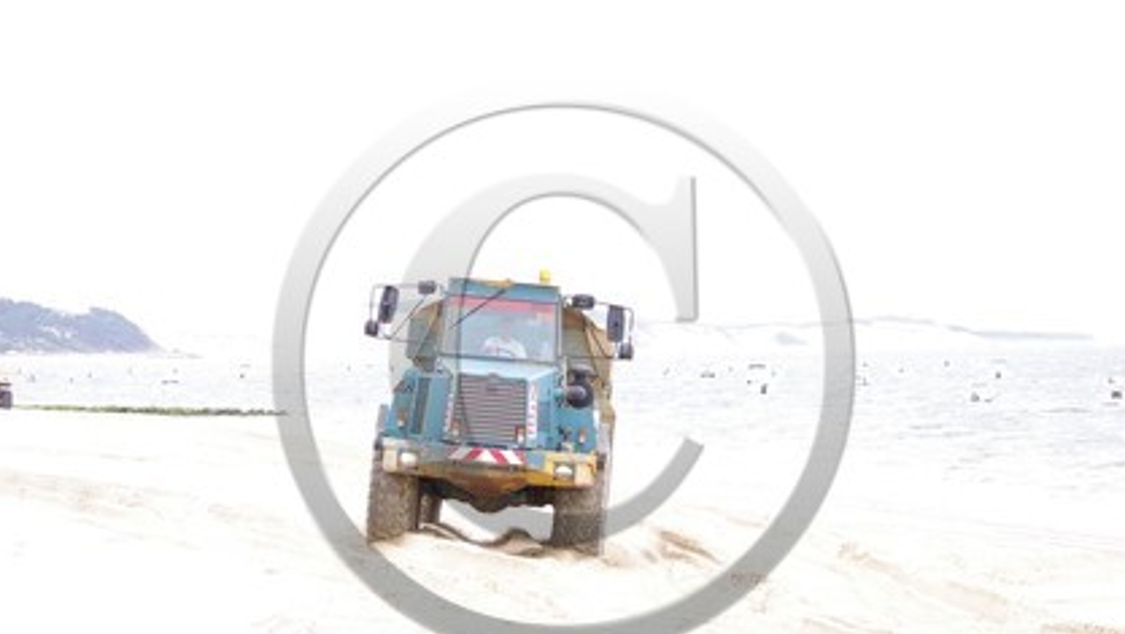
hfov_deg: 14.3
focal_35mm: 150
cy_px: 367
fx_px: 4477
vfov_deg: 8.1
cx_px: 560
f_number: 6.3
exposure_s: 1/200
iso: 200
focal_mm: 95
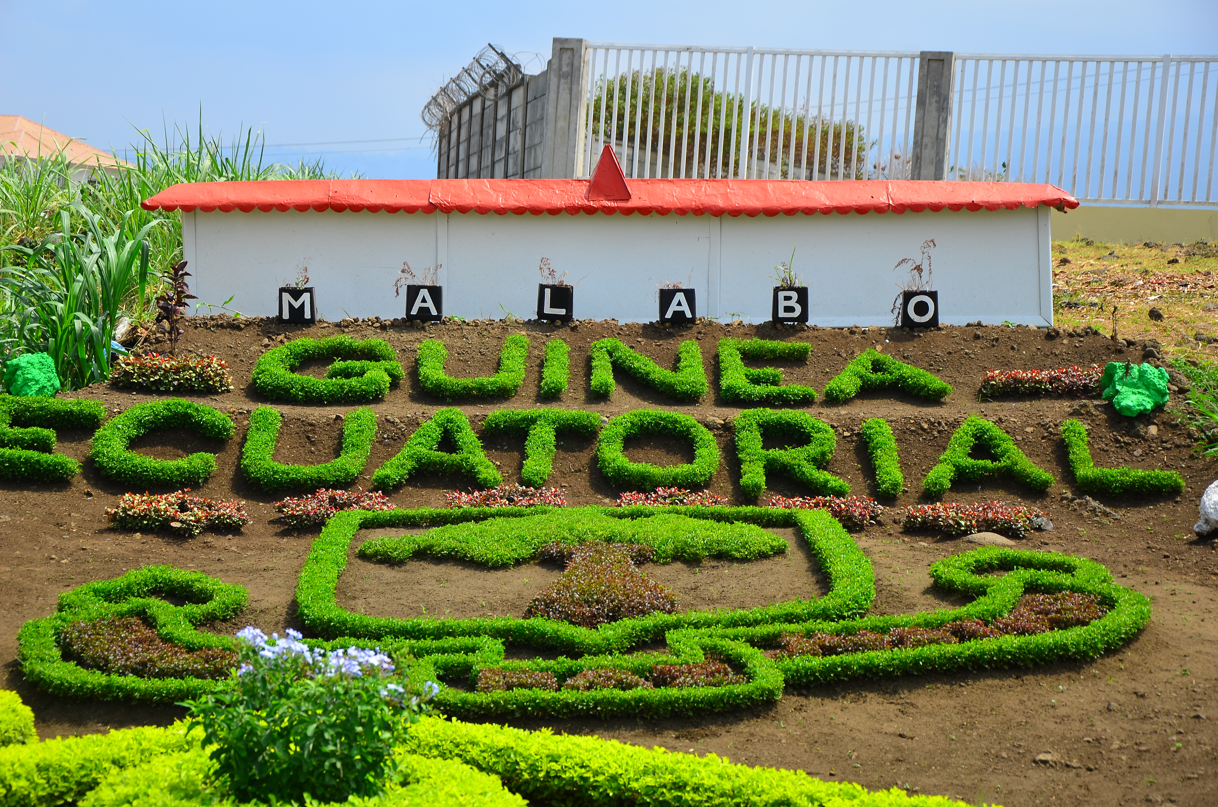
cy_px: 404
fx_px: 2937
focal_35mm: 87
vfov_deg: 15.6
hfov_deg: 23.4
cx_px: 609
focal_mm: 58
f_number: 5
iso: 100
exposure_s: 1/320
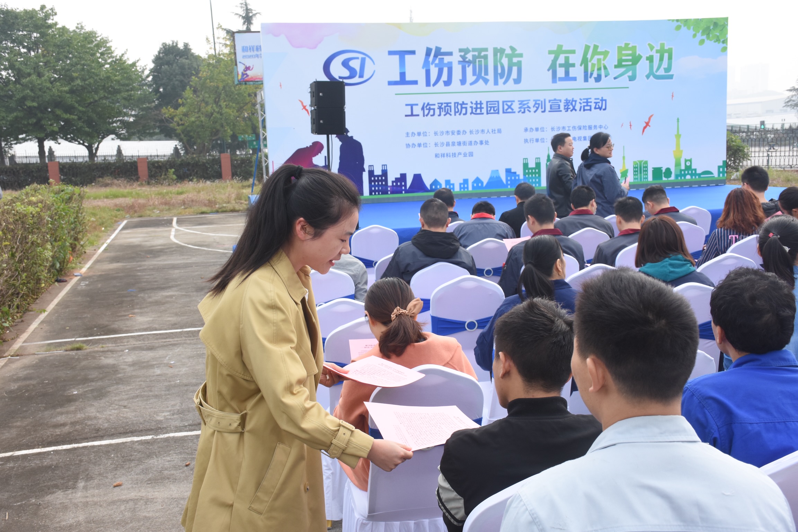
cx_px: 399
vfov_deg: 34.2
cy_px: 266
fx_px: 864
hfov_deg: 49.6
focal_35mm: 39
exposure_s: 1/320
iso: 400
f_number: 8
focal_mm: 26
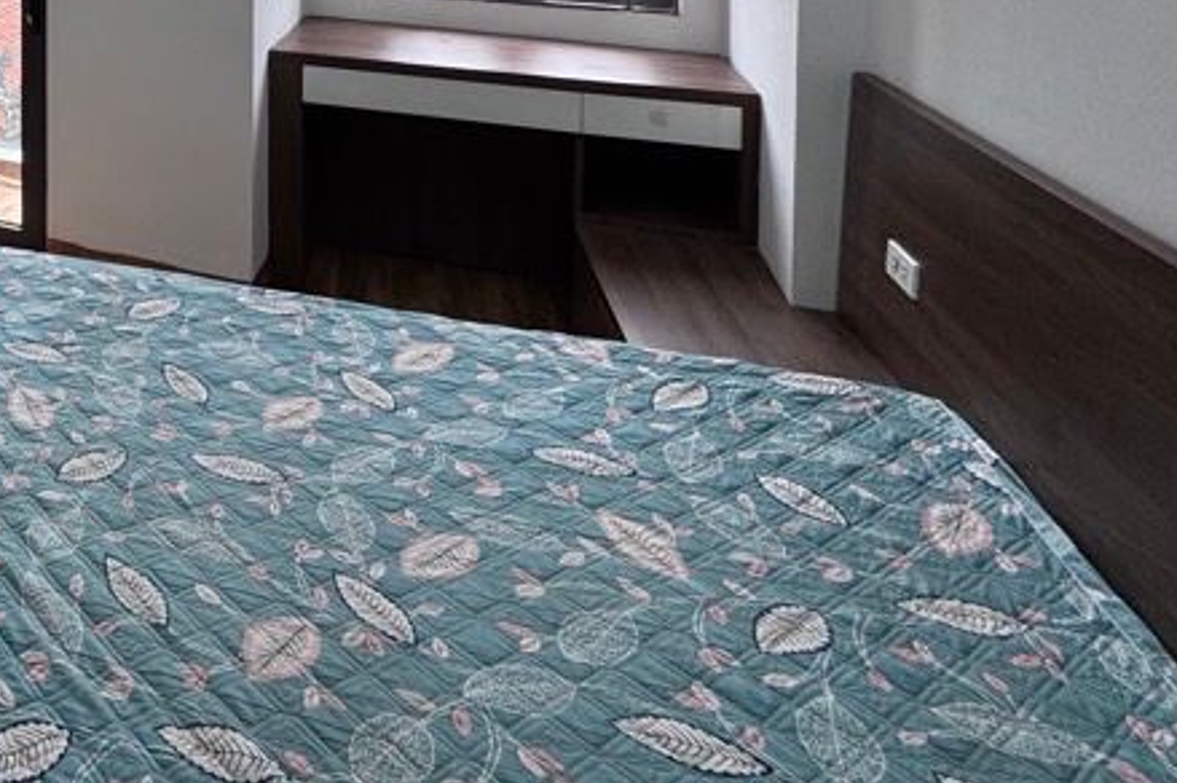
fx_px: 1111
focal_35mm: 34
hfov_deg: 44.4
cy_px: -161
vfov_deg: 32.1
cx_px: -80
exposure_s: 1/100
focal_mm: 2.22
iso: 80
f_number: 2.2
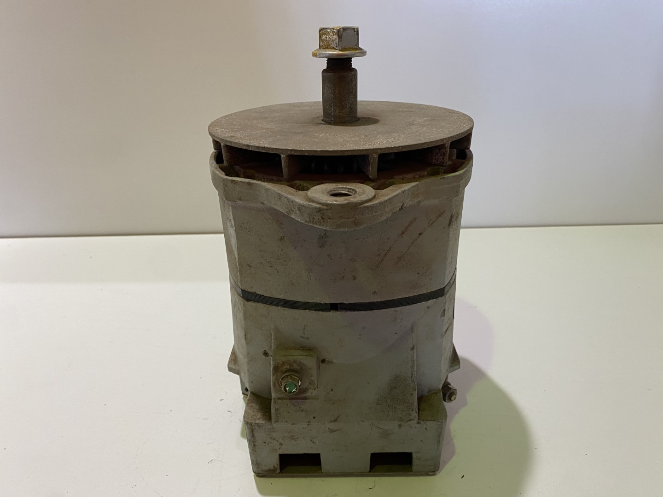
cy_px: 248
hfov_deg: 67.3
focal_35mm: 26
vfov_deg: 53.1
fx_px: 498
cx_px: 332
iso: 160
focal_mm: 4.25
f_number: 1.8
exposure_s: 1/50
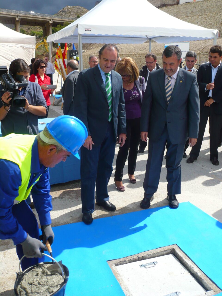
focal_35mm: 35
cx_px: 111
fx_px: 299
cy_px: 148
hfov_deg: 40.7
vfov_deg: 52.6
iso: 100
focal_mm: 5.8
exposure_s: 1/160
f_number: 8
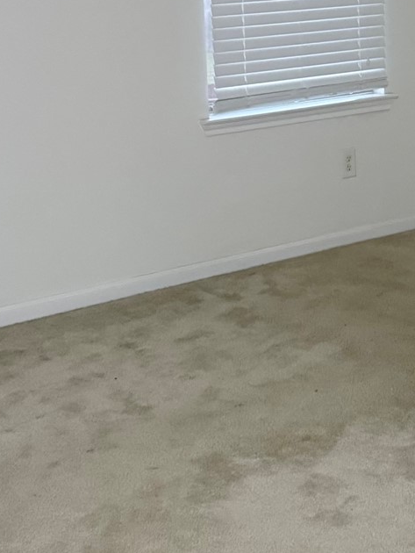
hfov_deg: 18.5
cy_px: 169
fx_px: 1246
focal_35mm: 78
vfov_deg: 24.8
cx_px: 408
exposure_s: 1/60
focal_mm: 6.76
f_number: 1.78
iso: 640
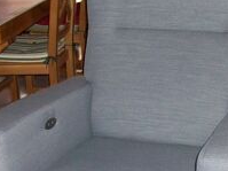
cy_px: 158
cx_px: 141
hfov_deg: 23.8
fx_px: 540
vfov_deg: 17.7
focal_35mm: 82
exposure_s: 1/60
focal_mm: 5.7
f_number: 2.8
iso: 160
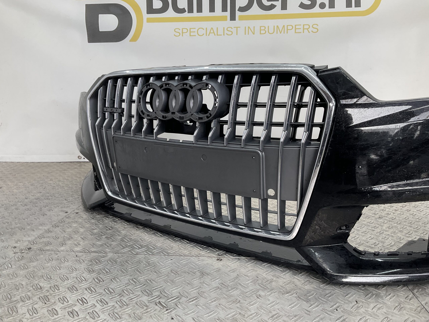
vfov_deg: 48.2
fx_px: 359
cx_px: 214
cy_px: 161
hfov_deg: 61.7
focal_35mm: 29
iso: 20
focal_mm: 3
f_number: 1.8
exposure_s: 1/120
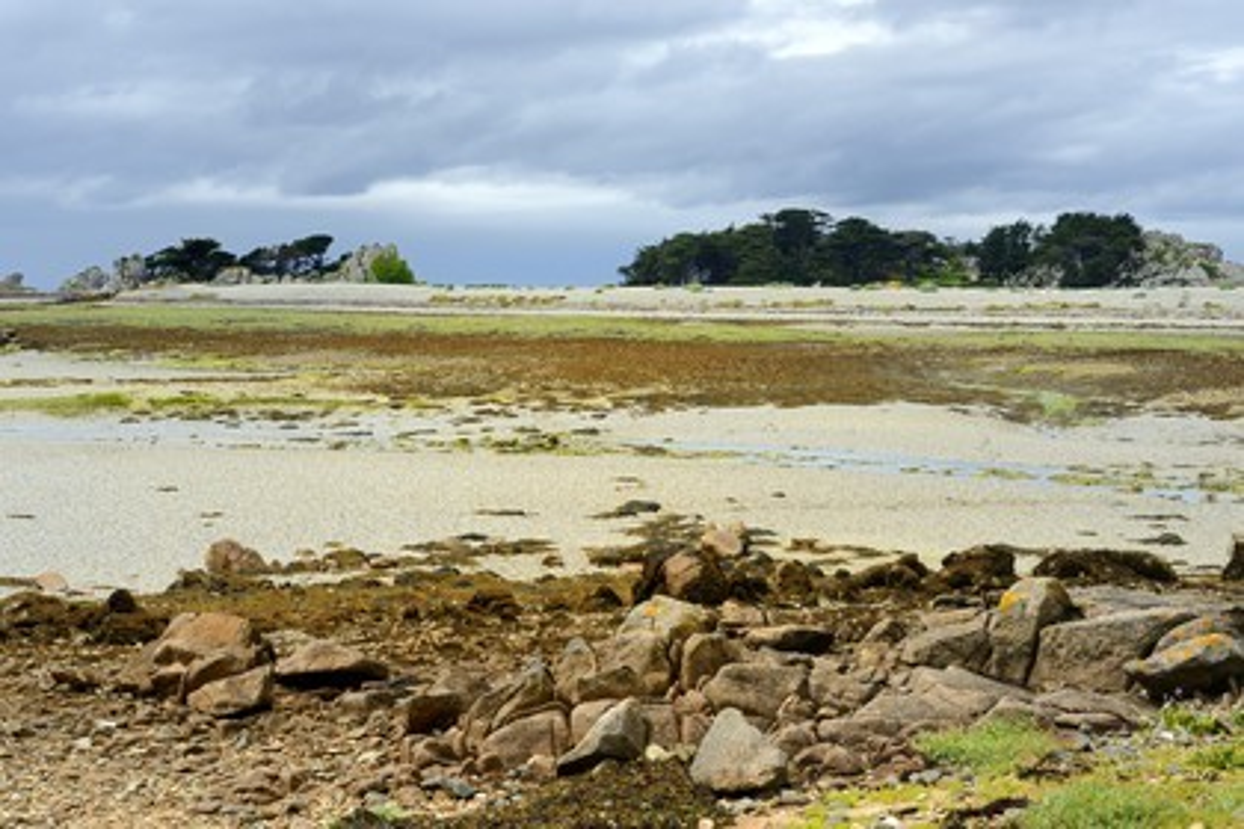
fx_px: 2419
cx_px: 622
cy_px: 414
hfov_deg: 28.8
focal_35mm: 70
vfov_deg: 19.5
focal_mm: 70
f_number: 11
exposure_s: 1/250
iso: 200
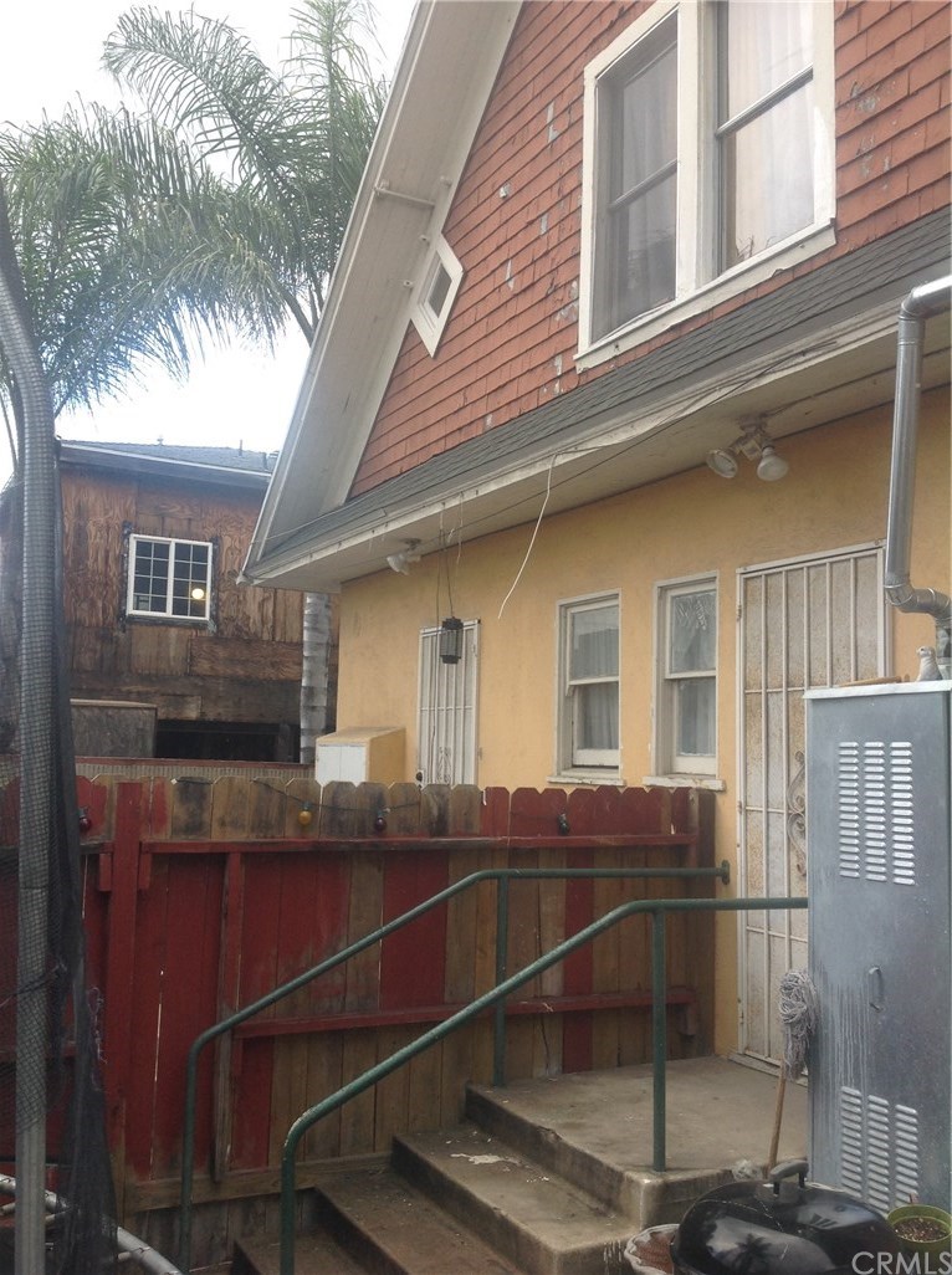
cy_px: 638
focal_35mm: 35
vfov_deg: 52.7
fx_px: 1287
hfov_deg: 40.6
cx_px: 476
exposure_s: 1/282
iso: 50
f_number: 2.4
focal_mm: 4.28
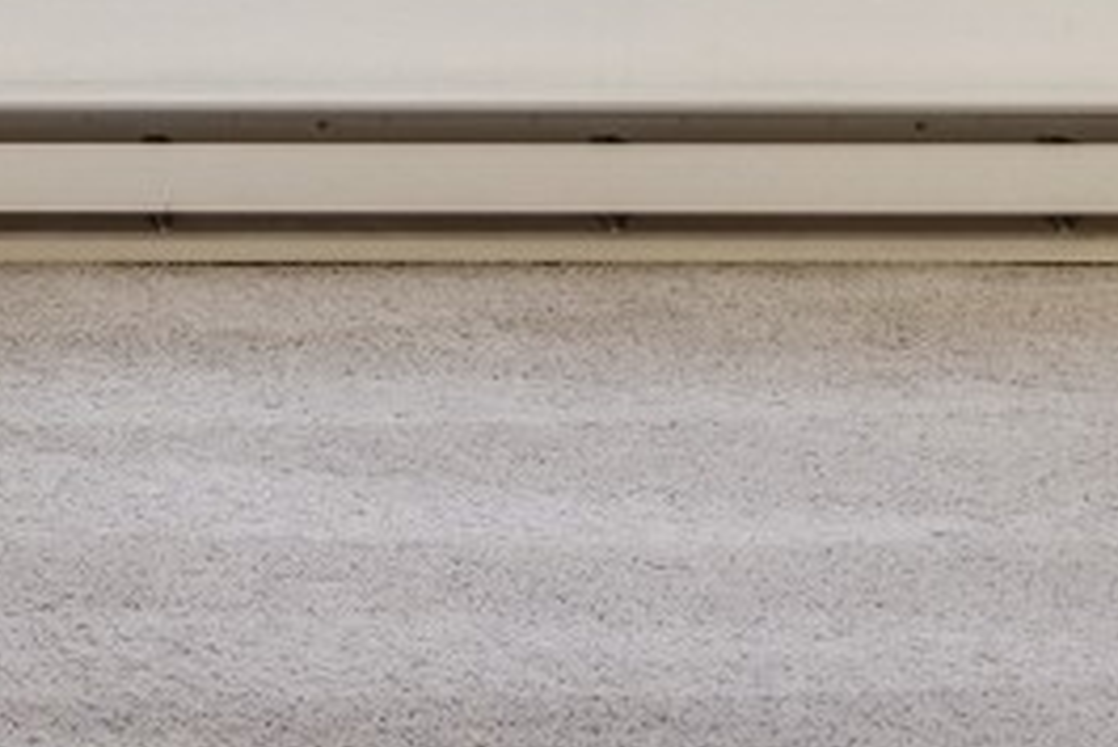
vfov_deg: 8.6
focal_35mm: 152
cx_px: -1042
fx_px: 4723
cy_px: -667
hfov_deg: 12.1
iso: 320
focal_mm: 35
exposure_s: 1/8
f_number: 7.1
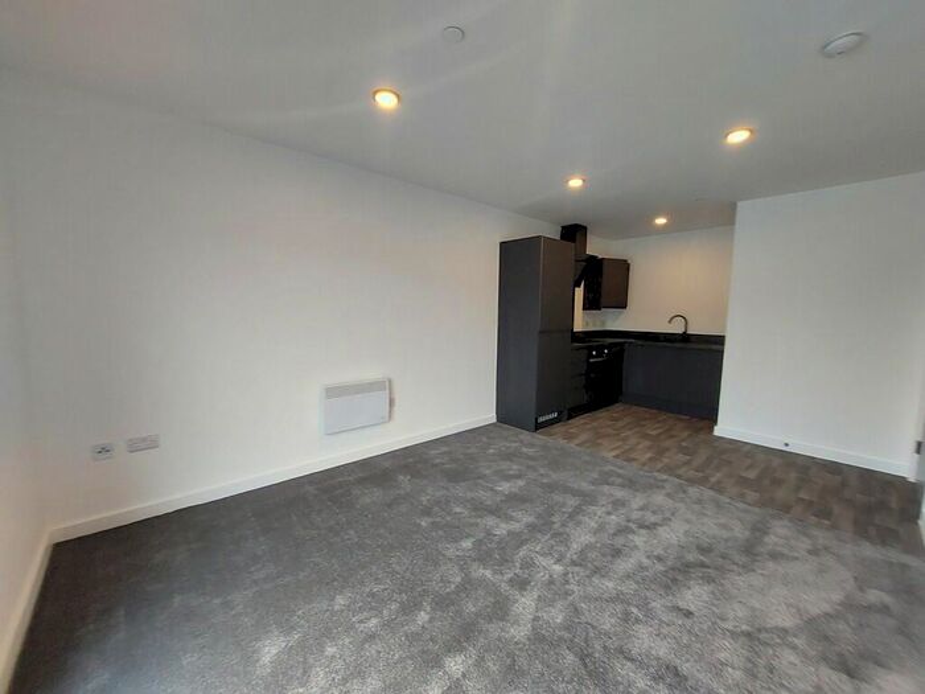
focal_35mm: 13
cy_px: 347
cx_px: 462
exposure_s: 1/60
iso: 160
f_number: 2.2
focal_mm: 1.74
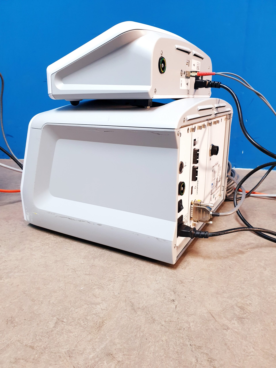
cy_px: 184
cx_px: 138
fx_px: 276
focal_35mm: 26
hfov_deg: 53.1
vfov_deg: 67.3
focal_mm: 4.3
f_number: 2.4
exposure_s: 1/50
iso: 320
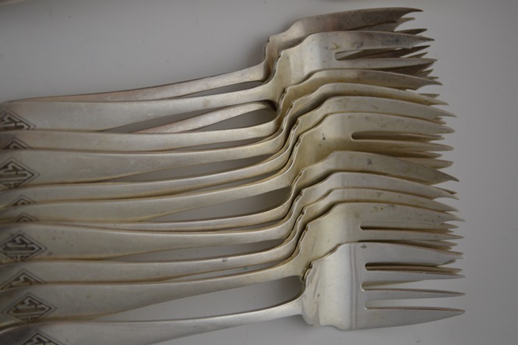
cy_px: 172
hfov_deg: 29.3
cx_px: 259
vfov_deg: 19.7
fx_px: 992
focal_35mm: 69
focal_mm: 46
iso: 400
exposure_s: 1/100
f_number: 5.3
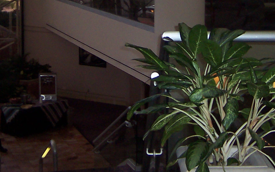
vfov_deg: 14.5
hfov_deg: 23.5
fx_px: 660
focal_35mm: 88
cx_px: 119
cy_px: -19
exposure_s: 1/60
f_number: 2.8
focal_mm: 5.6
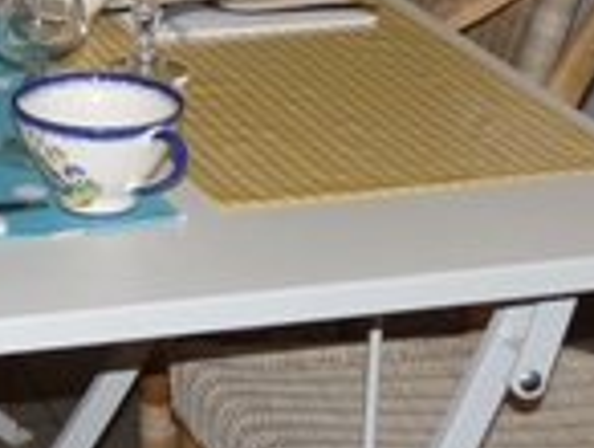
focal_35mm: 140
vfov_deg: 10.2
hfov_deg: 13.6
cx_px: -171
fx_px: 2406
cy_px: -281
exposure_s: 1/30
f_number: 3
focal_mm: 5.6
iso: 100
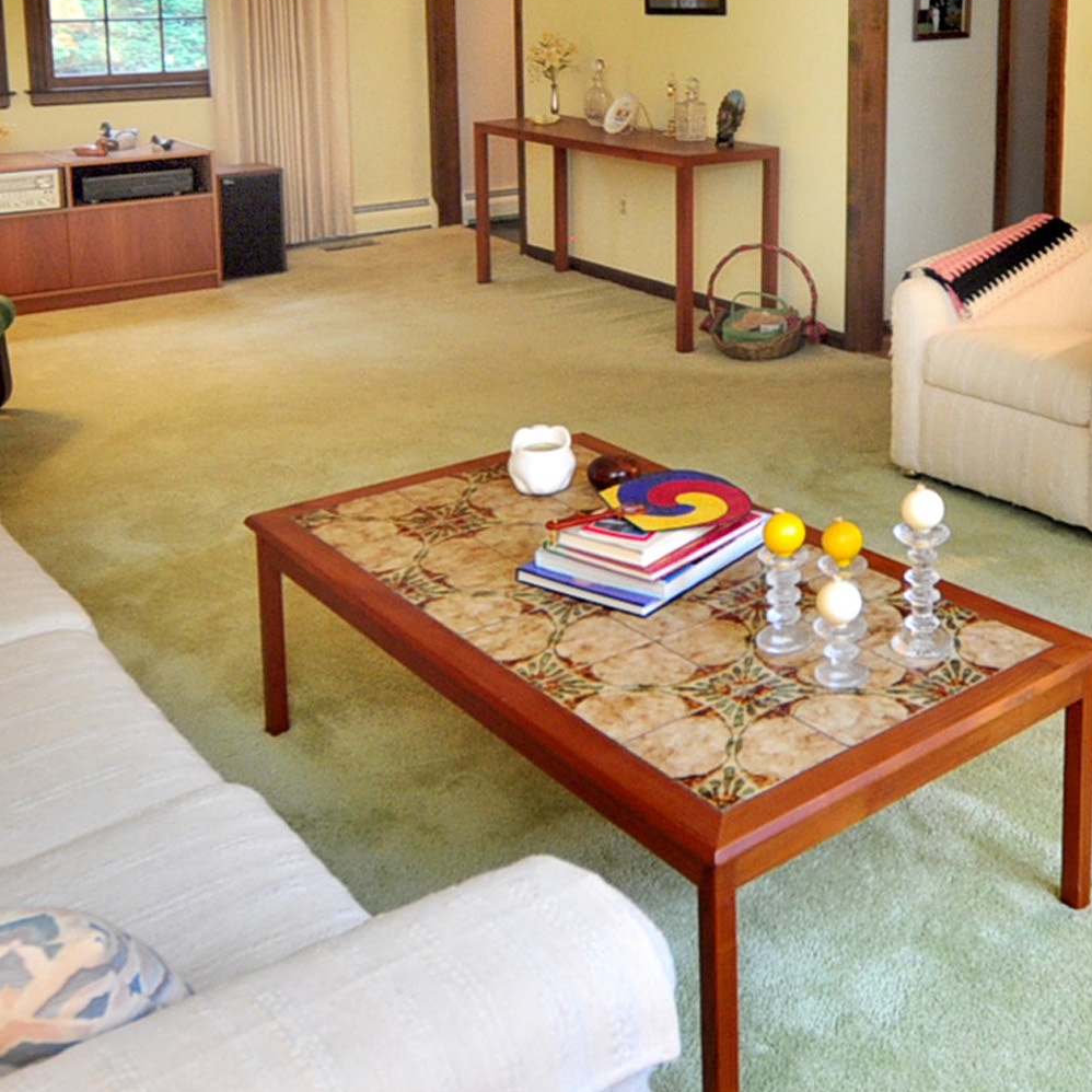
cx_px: 764
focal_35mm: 37
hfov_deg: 44.0
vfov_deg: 43.8
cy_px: 302
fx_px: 1321
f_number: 3.5
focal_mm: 10
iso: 500
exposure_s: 1/30
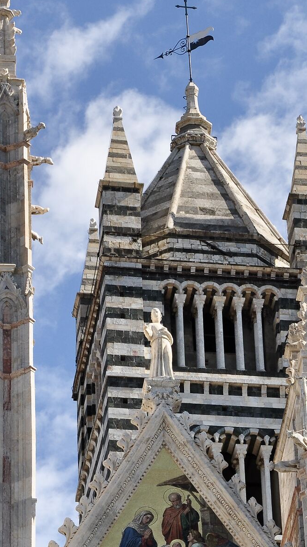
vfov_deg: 10.8
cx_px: 272
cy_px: 428
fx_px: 2881
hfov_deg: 6.1
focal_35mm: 199
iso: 320
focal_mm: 62
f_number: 14
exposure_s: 1/320
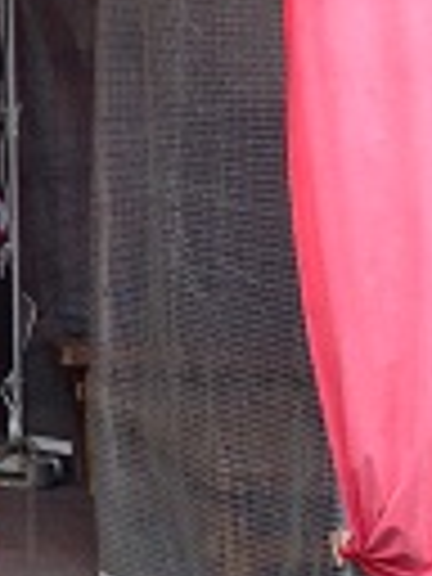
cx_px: -392
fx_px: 2097
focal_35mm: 126
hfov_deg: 10.9
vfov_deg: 15.1
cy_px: -122
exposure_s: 1/20
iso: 64
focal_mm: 4.12
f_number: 2.4
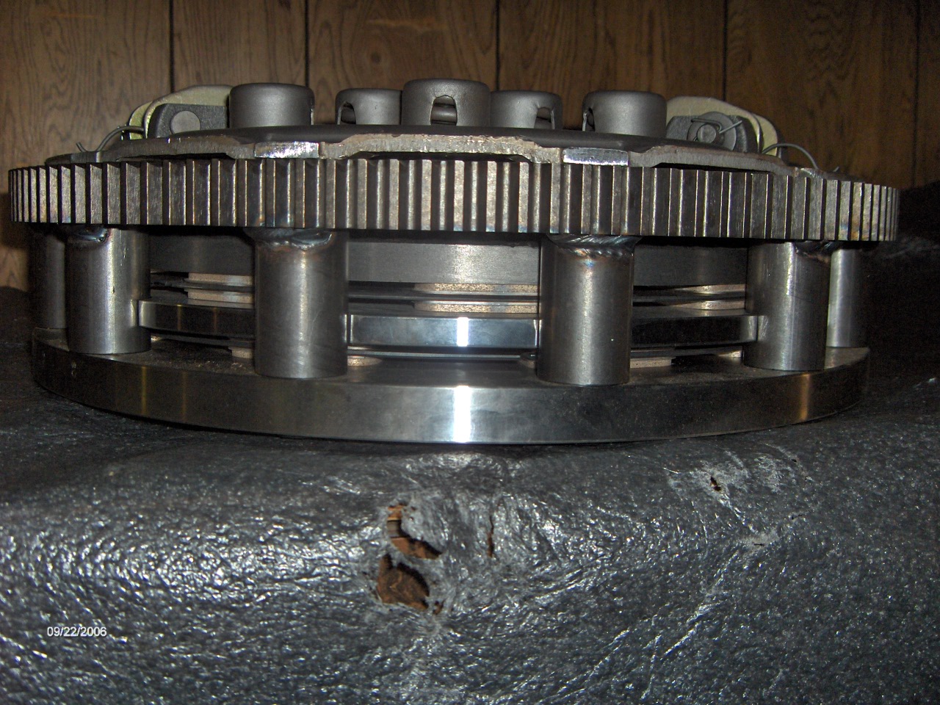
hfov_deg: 47.9
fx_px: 1059
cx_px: 470
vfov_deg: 36.8
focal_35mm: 39
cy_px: 352
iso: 100
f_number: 2.8
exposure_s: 1/60
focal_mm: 8
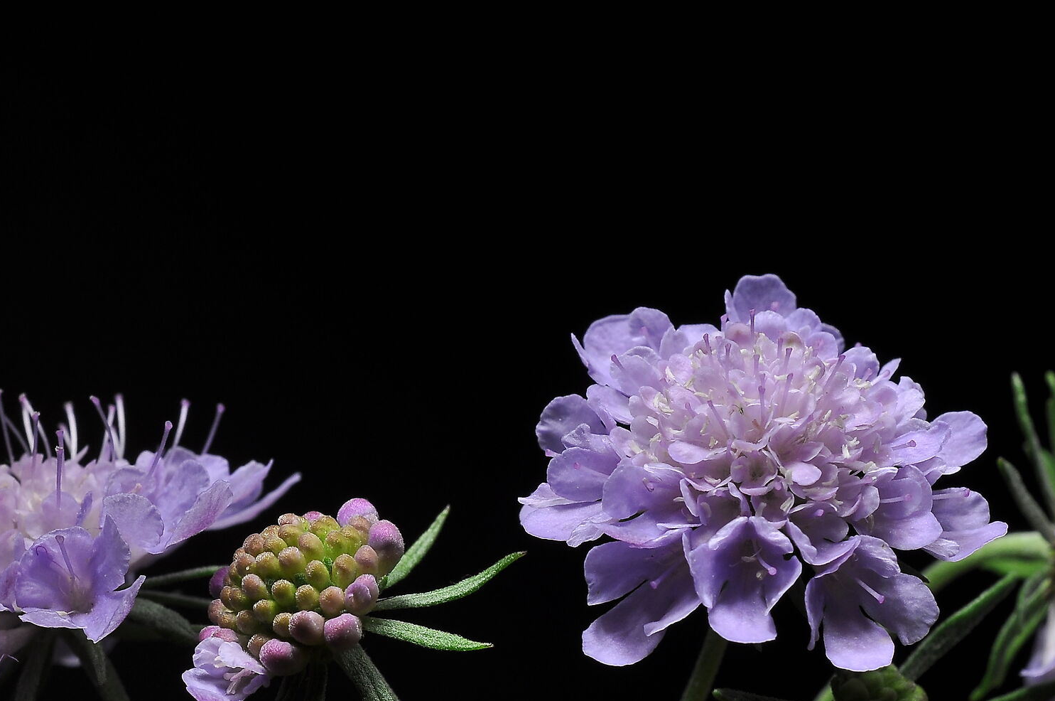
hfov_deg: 21.1
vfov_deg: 14.0
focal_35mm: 97
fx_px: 2839
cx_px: 529
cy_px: 532
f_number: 16
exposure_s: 13
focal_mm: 40
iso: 200
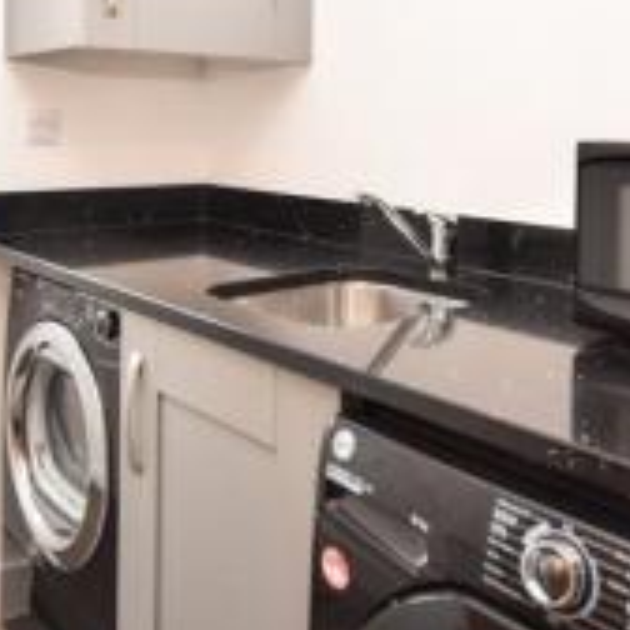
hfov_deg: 45.7
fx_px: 741
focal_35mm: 36
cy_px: 133
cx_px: 240
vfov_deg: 44.0
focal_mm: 10
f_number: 4
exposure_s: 1/60
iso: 180
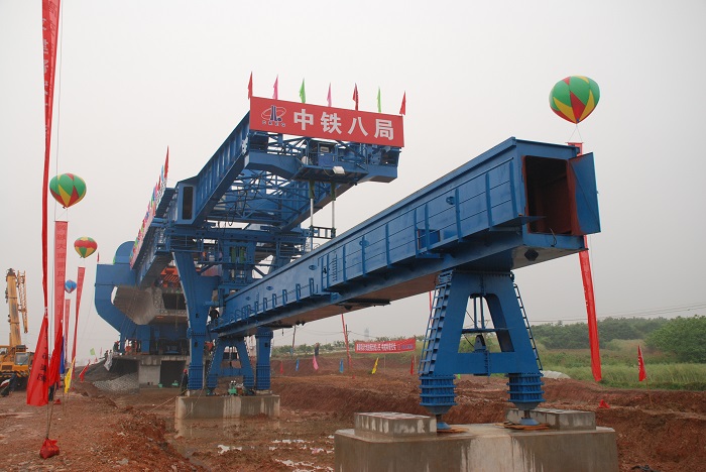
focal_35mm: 33
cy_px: 236
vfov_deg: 40.0
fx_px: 648
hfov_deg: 57.2
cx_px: 353
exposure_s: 1/125
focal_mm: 22
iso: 400
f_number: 5.6
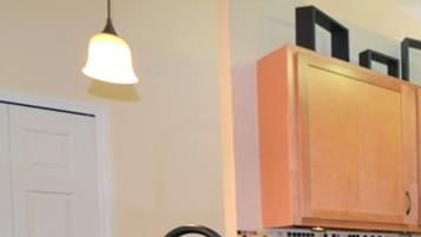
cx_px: 566
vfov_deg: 24.3
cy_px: 278
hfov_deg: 32.3
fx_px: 502
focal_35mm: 45
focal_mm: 10
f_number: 4
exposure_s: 1/60
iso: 800
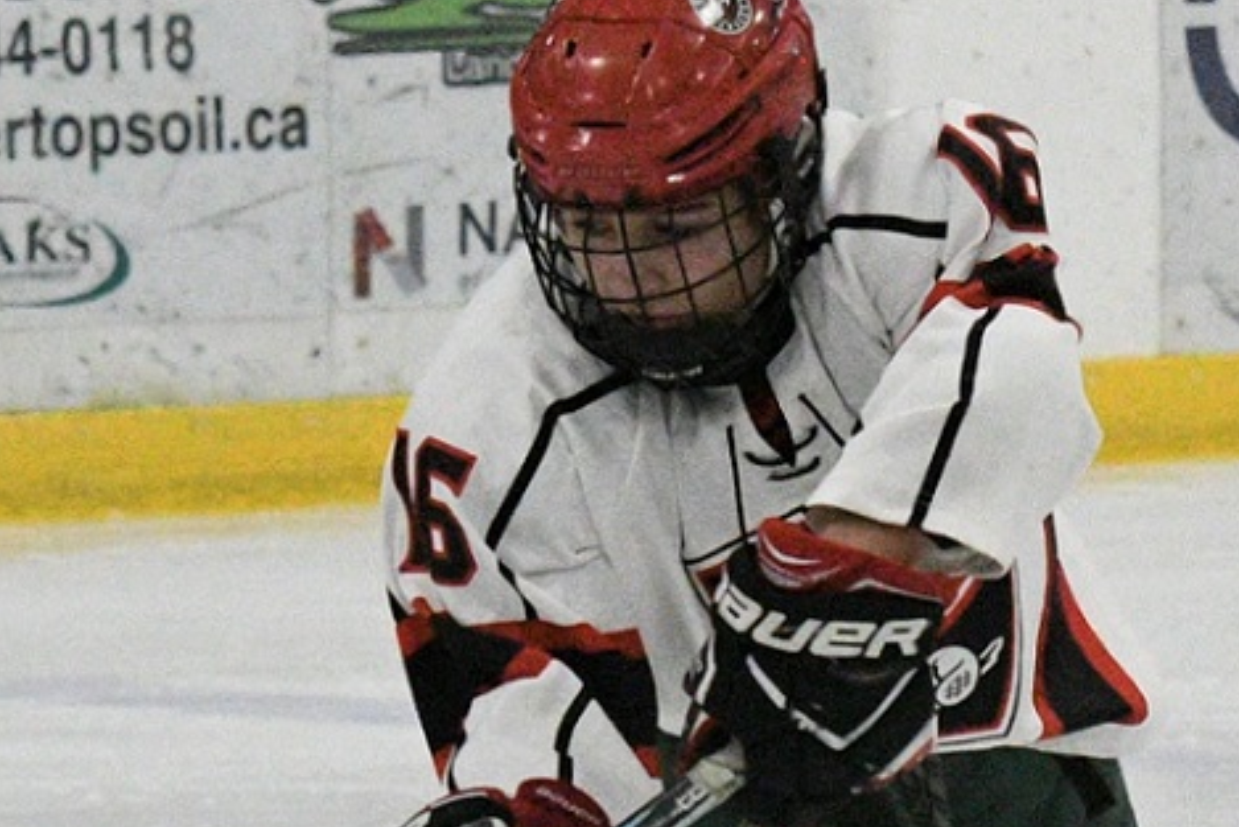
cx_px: -128
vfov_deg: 4.1
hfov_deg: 6.1
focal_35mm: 339
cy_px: 863
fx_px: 11670
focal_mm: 92
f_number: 5
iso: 8000
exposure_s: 1/1000
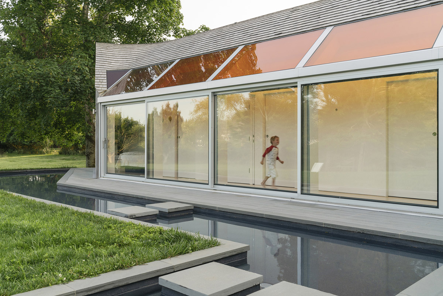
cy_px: 148
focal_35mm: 35
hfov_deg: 54.4
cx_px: 222
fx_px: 431
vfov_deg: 37.9
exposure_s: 1/80
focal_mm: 35
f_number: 9
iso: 400
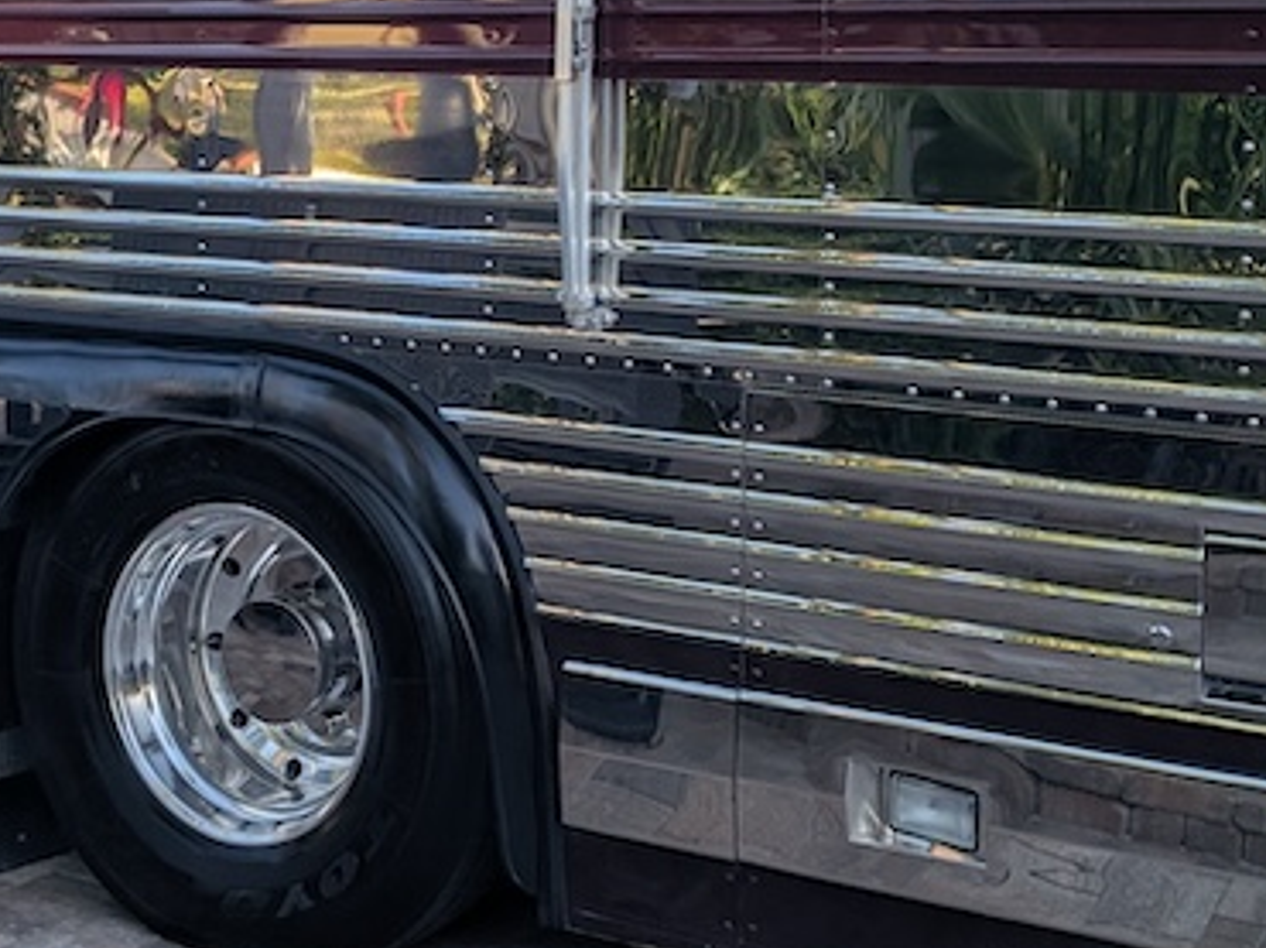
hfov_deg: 29.8
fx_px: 2376
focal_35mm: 65
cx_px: 506
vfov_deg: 22.2
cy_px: 152
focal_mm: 6.9
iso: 21
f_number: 1.68
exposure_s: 1/360
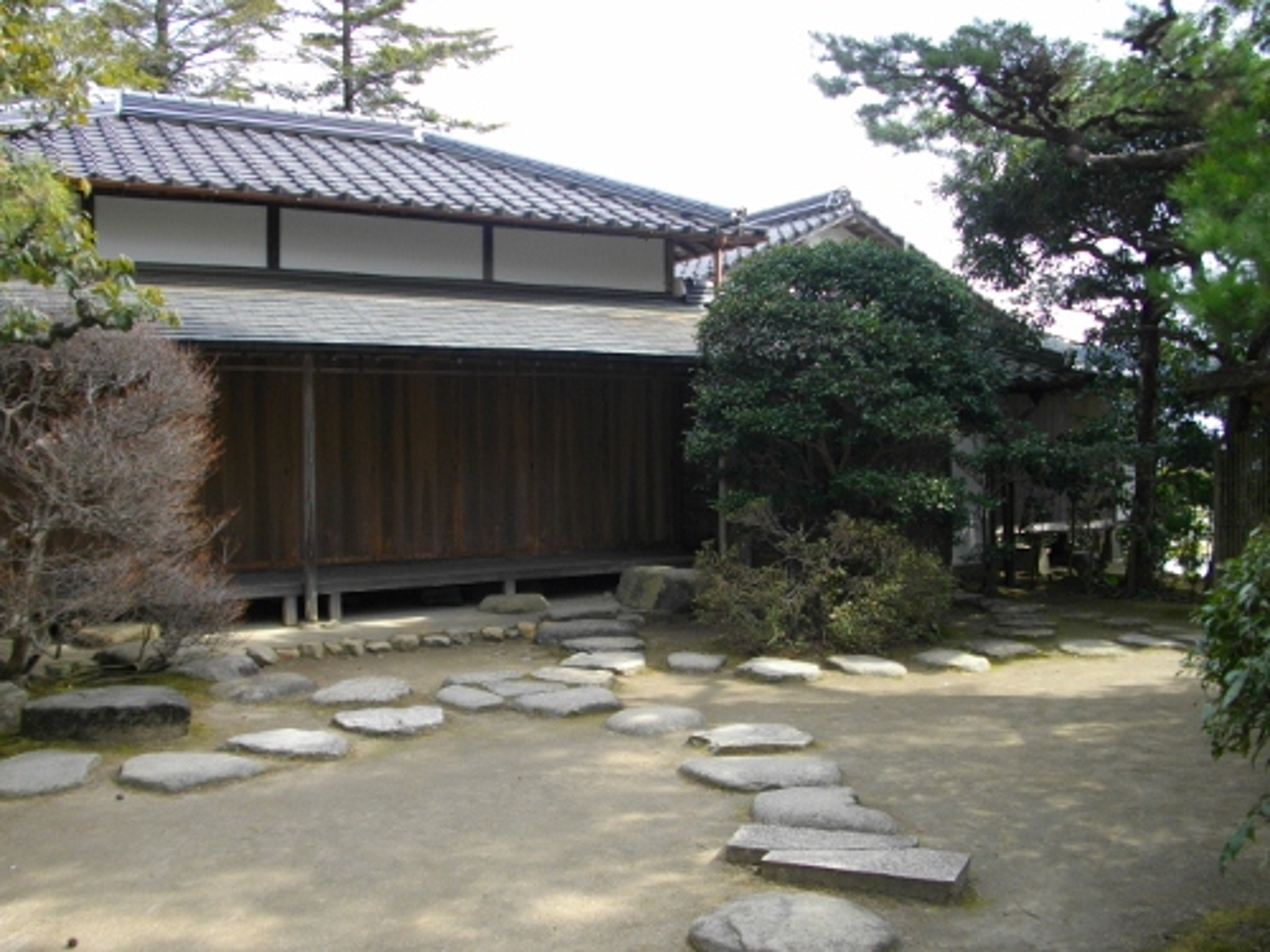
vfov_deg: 44.2
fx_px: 1174
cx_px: 635
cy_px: 476
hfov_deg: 56.8
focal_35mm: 32
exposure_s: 1/320
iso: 100
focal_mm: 5.7
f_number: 2.9
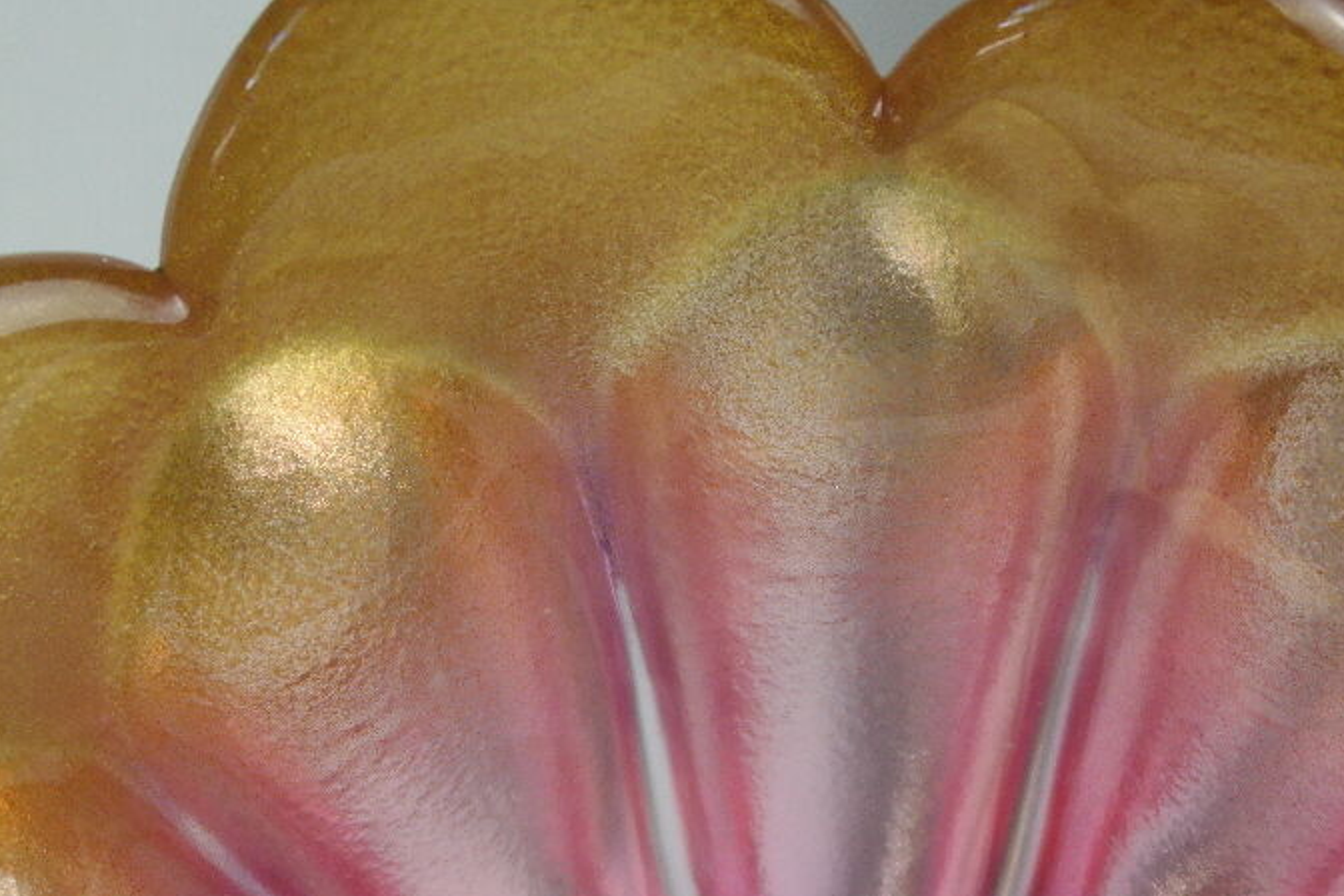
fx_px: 7391
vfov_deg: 6.9
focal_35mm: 198
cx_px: 912
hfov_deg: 10.4
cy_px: 974
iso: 400
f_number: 5.6
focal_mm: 50
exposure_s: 1/80
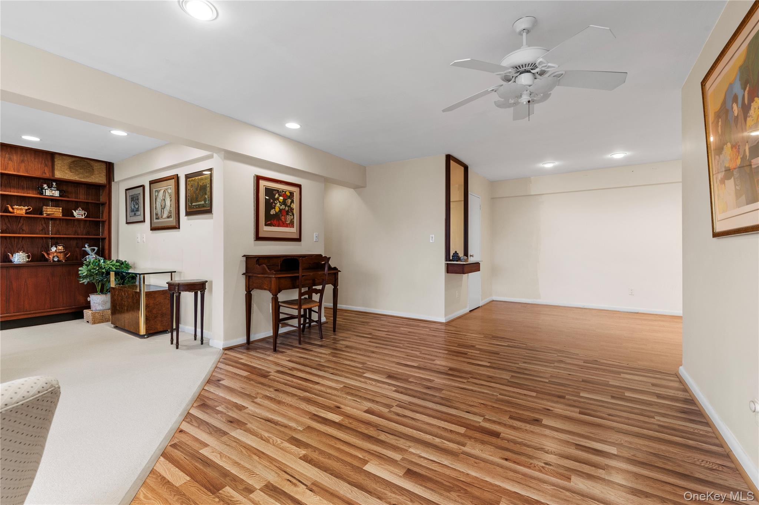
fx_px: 316
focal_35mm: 15
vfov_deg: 77.2
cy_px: 252
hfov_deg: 100.4
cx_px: 380
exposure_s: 1/13
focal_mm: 15
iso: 500
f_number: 8
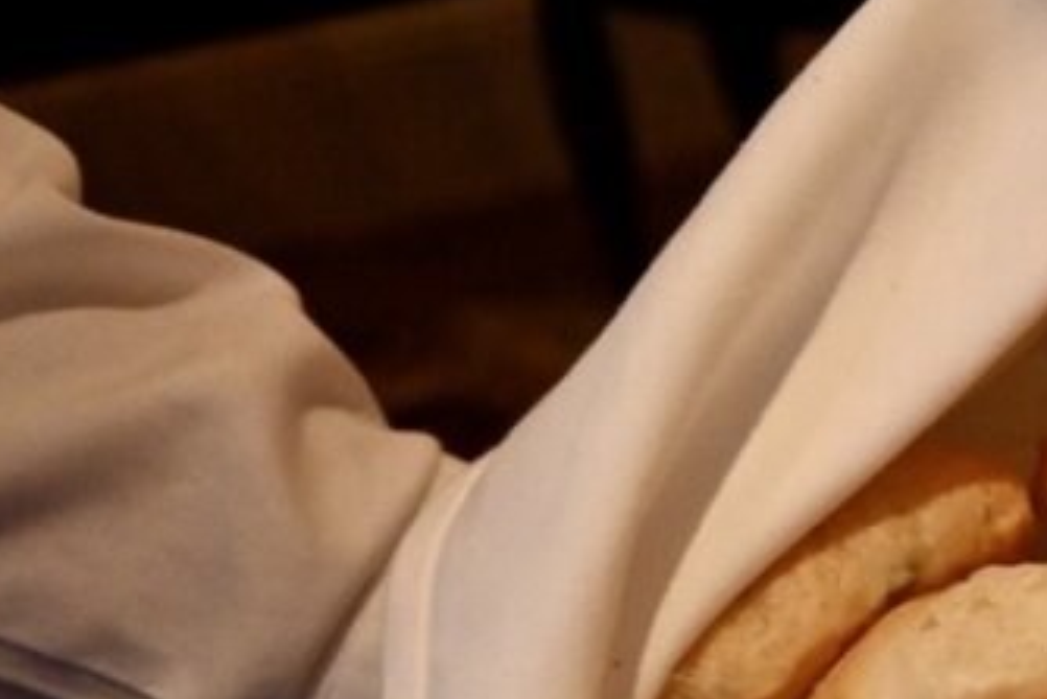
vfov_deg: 11.6
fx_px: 3372
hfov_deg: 16.1
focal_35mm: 116
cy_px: 828
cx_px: 1592
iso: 3200
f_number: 4
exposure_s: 1/60
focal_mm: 21.5
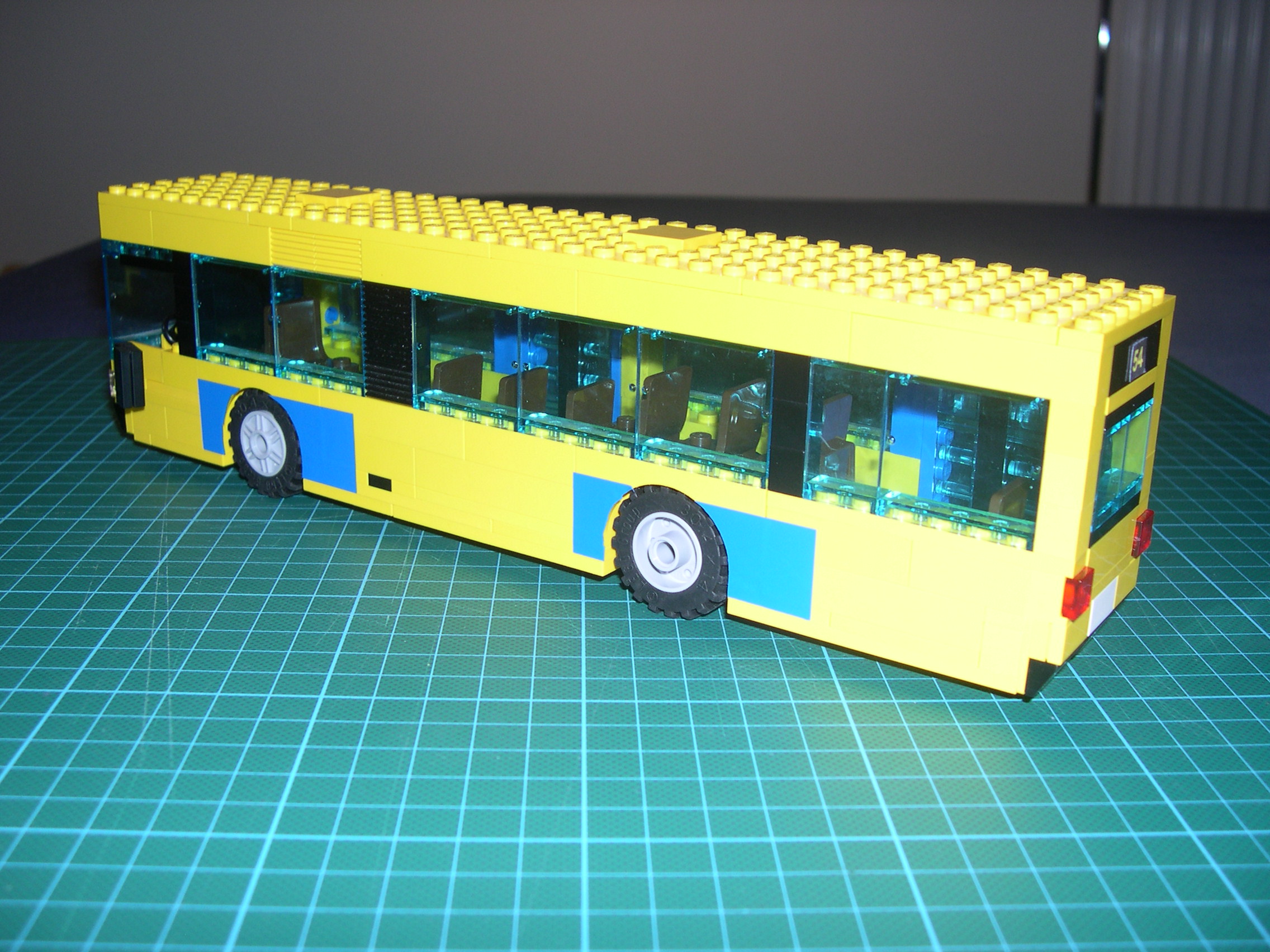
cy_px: 476
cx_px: 635
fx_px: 1394
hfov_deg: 49.0
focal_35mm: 38
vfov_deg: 37.7
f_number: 2.8
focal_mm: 8
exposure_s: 1/60
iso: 100
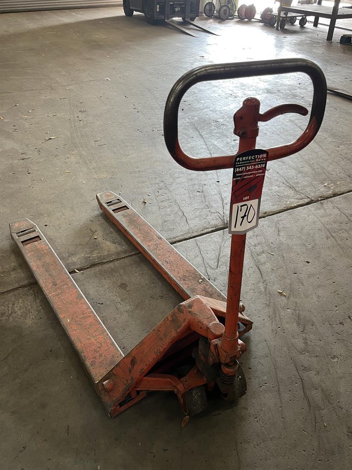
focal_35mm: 26
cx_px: 176
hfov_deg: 53.1
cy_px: 235
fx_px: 353
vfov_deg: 67.3
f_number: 1.6
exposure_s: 1/79
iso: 125
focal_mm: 5.1
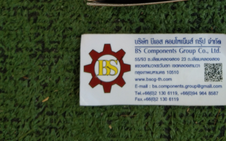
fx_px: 351
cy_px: -20
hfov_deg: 35.4
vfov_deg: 21.4
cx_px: 148
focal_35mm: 57
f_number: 2.2
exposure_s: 1/100
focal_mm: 3.65
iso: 83
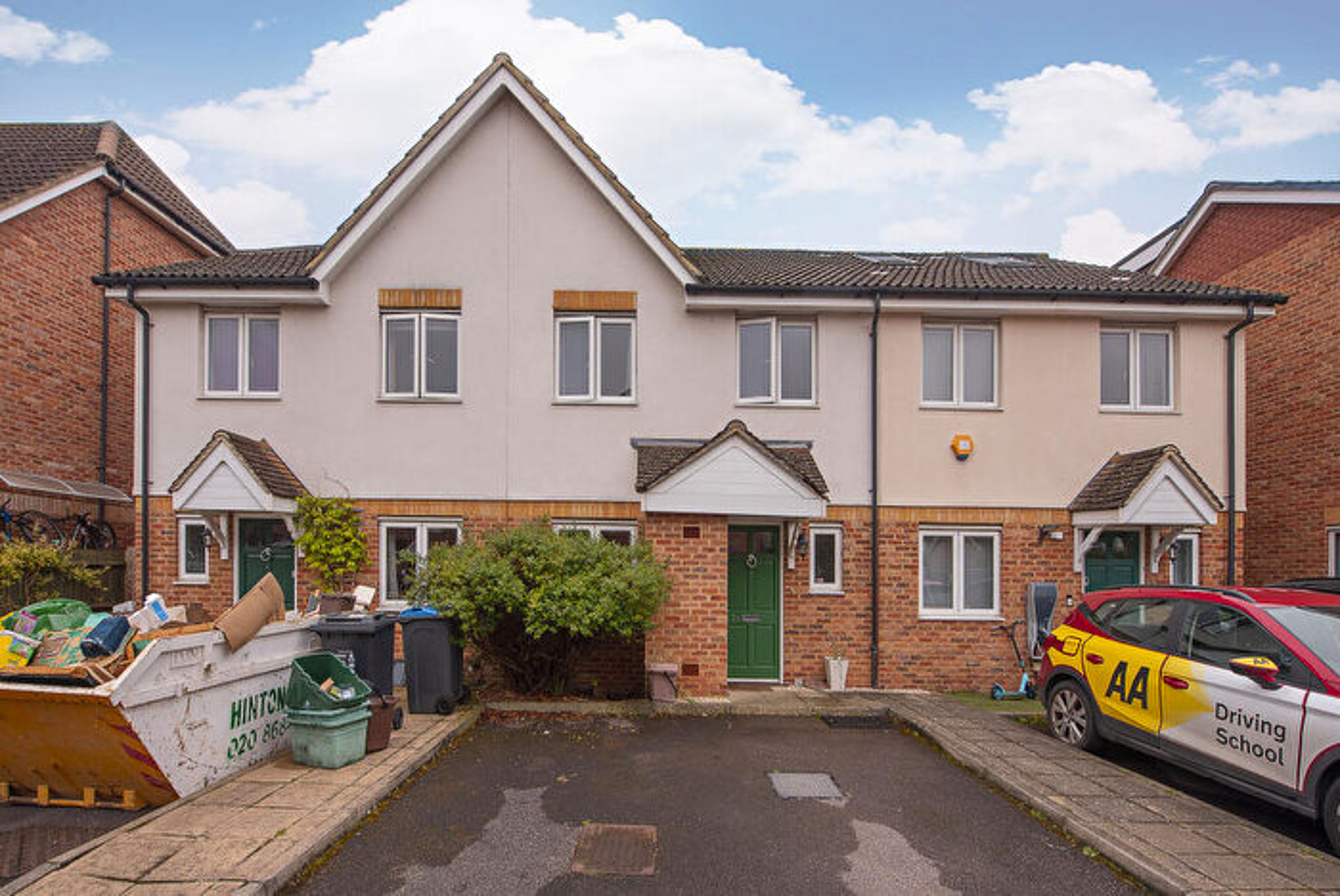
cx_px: 670
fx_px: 522
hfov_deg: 104.2
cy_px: 448
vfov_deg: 81.3
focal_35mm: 14
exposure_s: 1/500
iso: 320
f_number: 5.6
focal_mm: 14
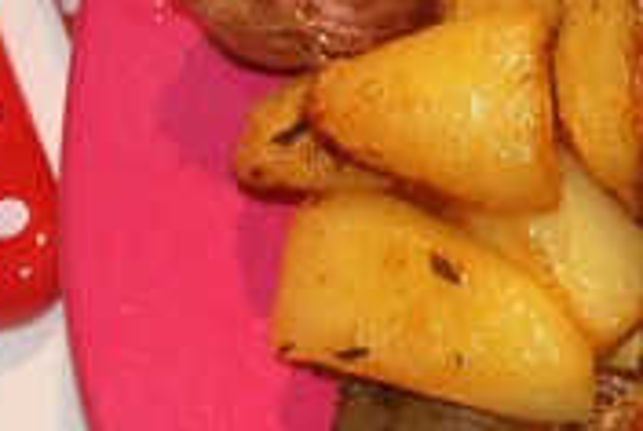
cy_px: -310
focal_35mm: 238
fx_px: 4263
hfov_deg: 8.4
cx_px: 1056
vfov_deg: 5.7
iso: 200
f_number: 4.5
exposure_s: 1/60
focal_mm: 35
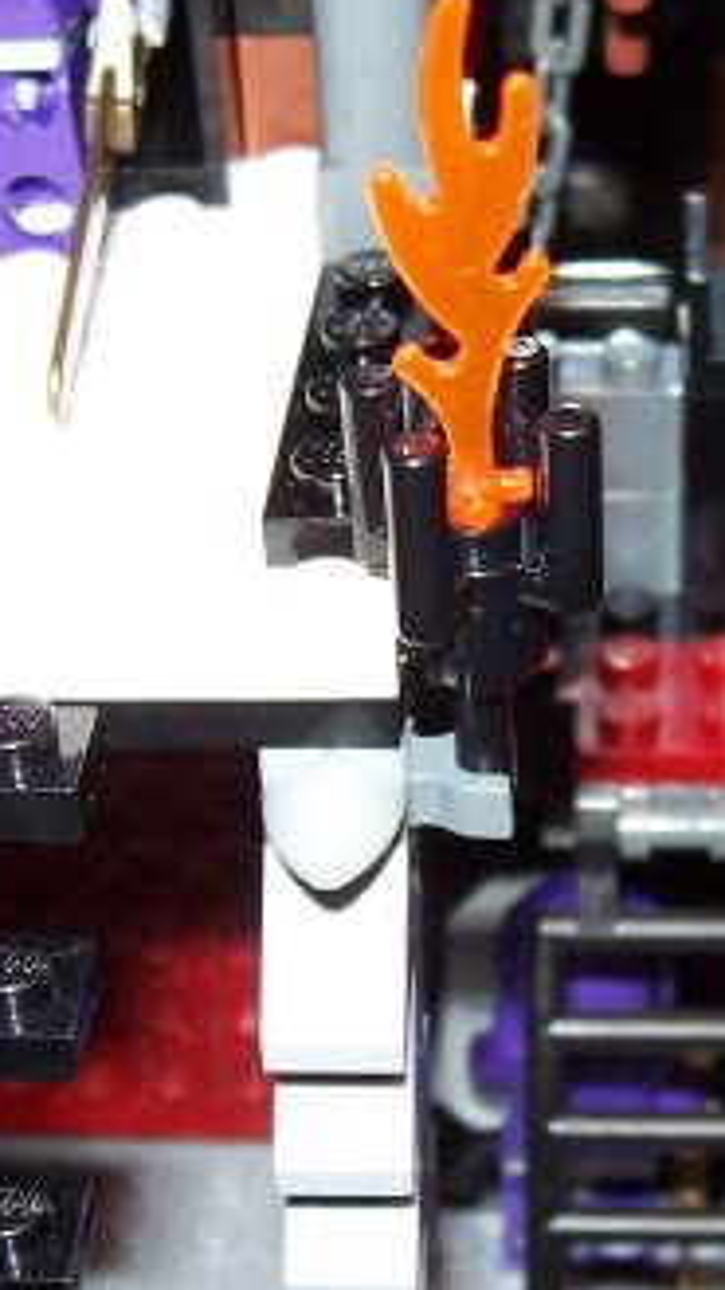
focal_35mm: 72
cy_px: 800
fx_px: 2461
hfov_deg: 16.8
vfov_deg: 29.3
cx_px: 392
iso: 80
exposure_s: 1/30
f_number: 2.7
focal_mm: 5.6
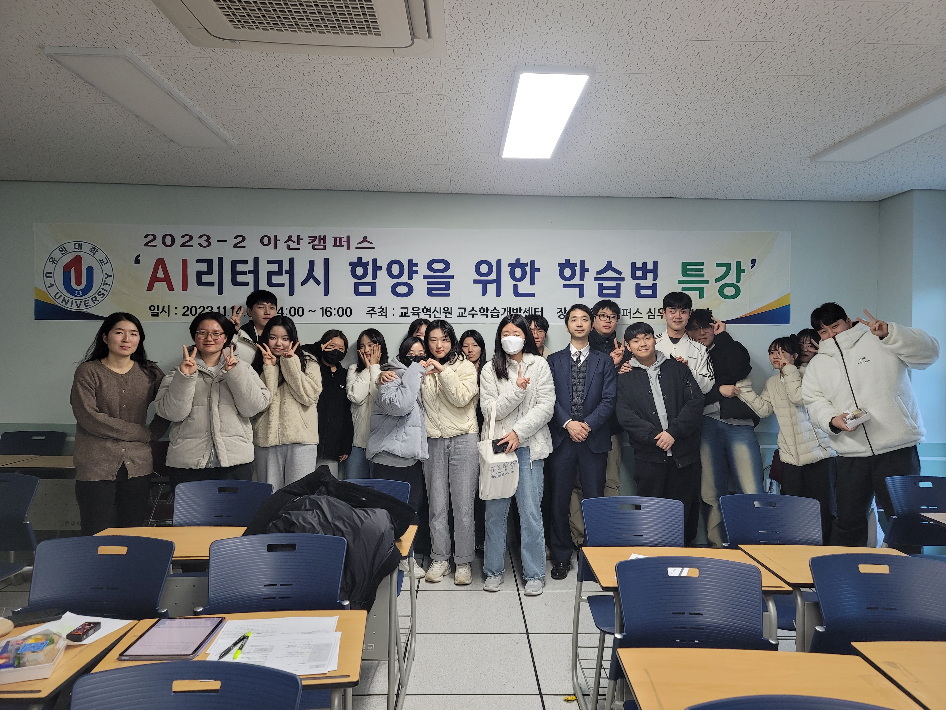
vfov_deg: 54.9
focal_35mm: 25
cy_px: 355
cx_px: 473
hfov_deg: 69.4
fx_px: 683
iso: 160
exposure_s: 1/60
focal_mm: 7
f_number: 1.8
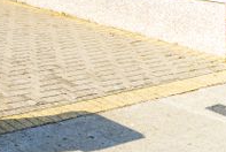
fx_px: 390
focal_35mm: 62
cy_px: -88
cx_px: -171
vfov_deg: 18.9
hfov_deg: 21.8
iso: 200
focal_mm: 17
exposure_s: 1/80
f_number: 7.1
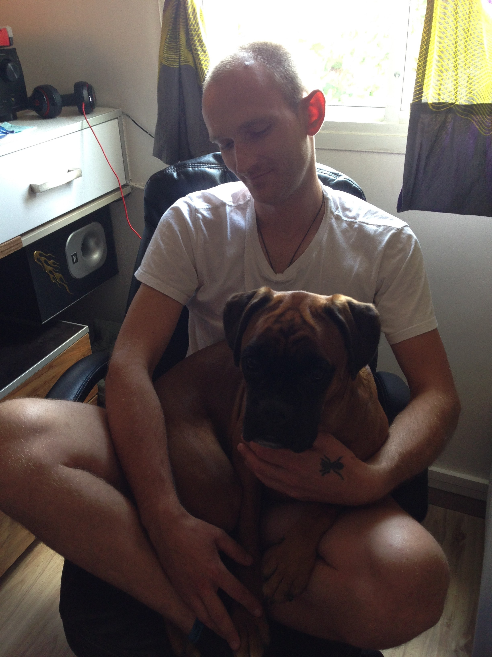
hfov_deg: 42.9
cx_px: 246
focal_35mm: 33
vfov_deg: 55.4
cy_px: 328
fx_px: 625
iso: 80
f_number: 2.4
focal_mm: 4.12
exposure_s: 1/20
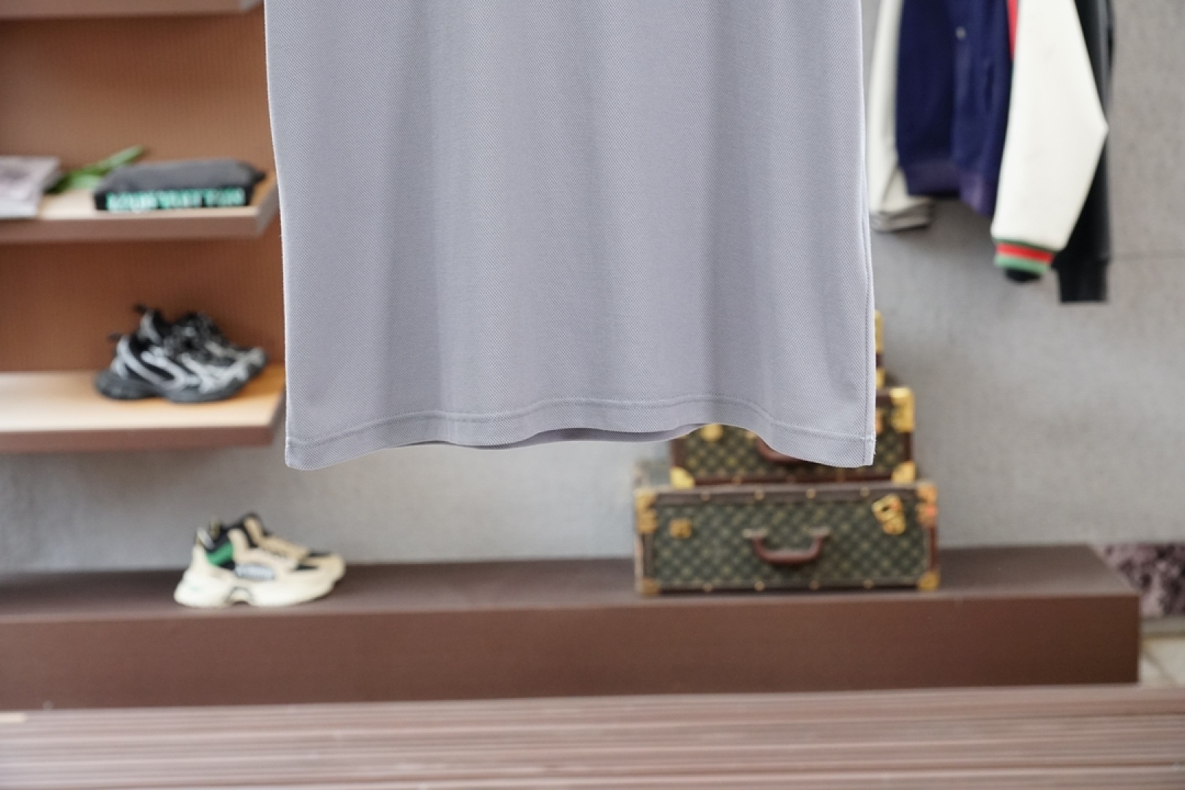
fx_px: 1925
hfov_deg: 34.2
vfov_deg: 23.2
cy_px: 395
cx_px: 592
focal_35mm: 58
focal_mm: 39
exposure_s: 1/250
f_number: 4
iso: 1000
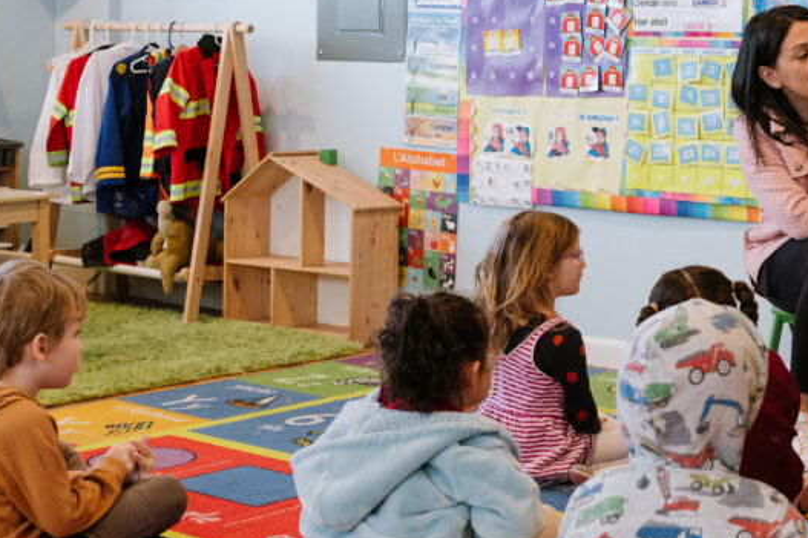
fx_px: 1526
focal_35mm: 68
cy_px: 257
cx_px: 702
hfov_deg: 28.7
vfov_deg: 20.0
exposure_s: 1/160
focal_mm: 35
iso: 1250
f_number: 5
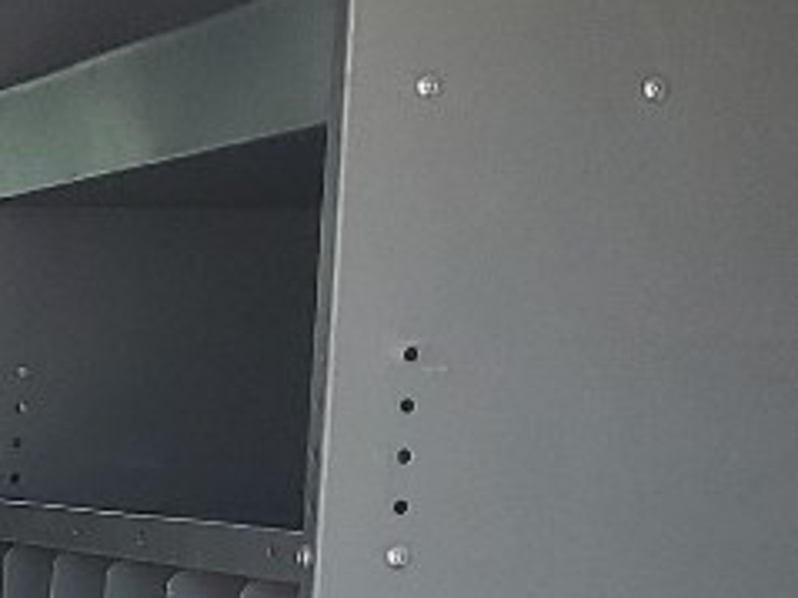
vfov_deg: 8.1
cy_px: 1243
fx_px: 4009
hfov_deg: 10.5
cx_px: -755
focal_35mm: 174
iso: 50
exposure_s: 1/185
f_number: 1.5
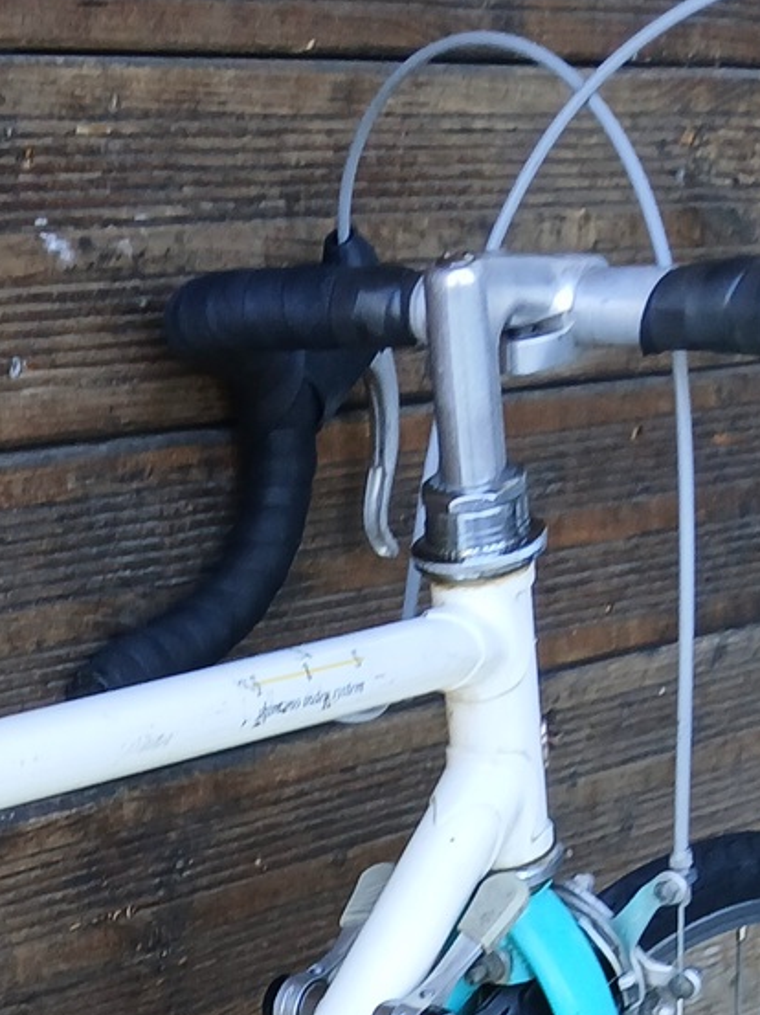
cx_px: -310
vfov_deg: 17.8
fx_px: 2814
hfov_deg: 14.5
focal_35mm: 96
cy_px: 1619
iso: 32
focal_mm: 3.98
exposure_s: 1/50.3
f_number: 1.8
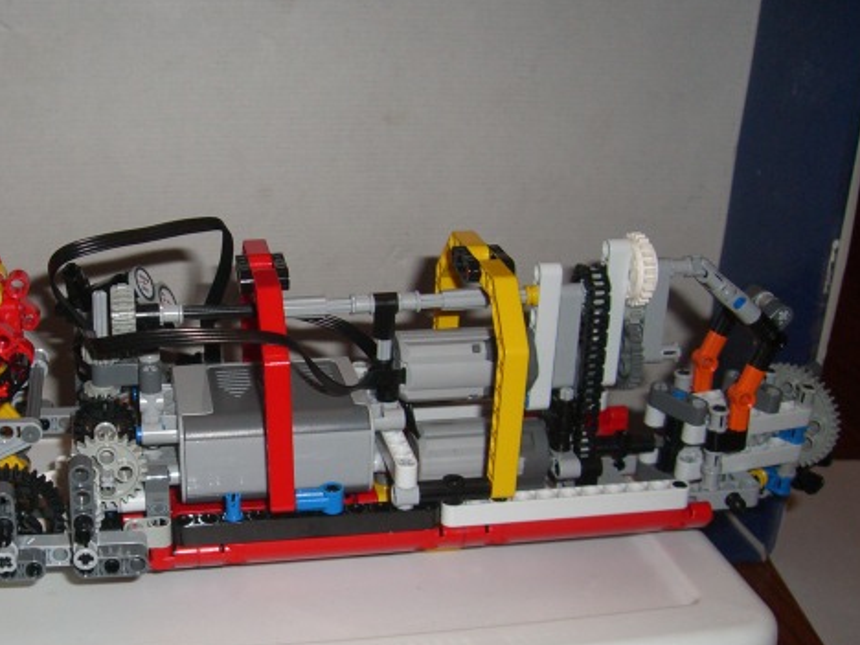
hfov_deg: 36.5
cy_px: 401
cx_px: 290
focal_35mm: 52
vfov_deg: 27.9
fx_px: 1292
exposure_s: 1/60
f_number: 2.7
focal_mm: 6.2
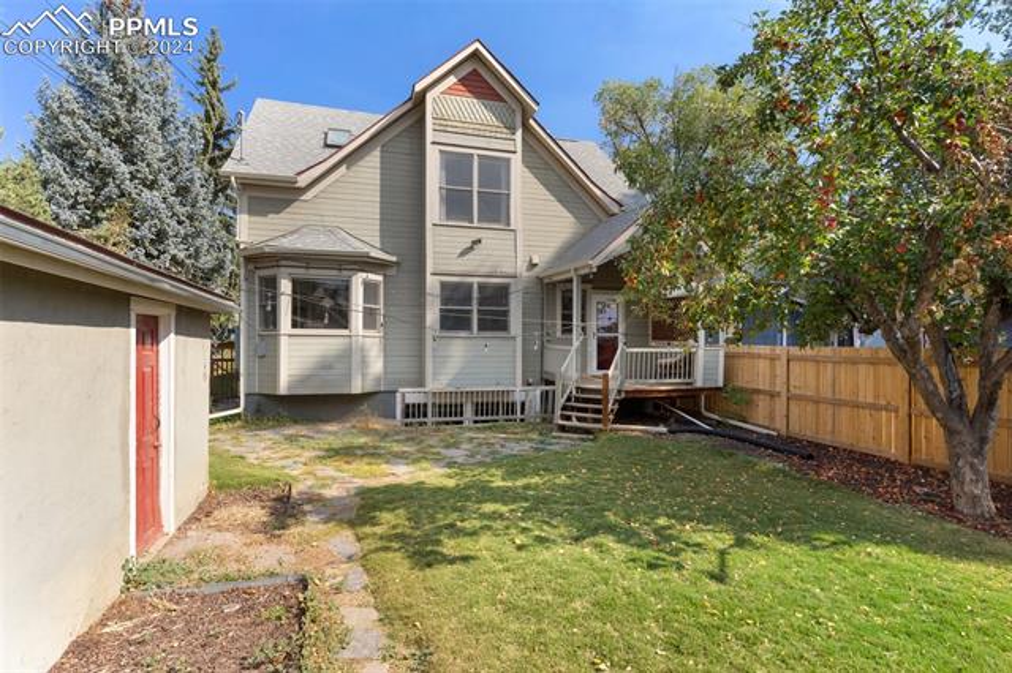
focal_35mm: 18
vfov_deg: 67.3
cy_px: 336
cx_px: 506
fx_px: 506
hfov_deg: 90.0
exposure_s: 1/40
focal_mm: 18
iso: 100
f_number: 11
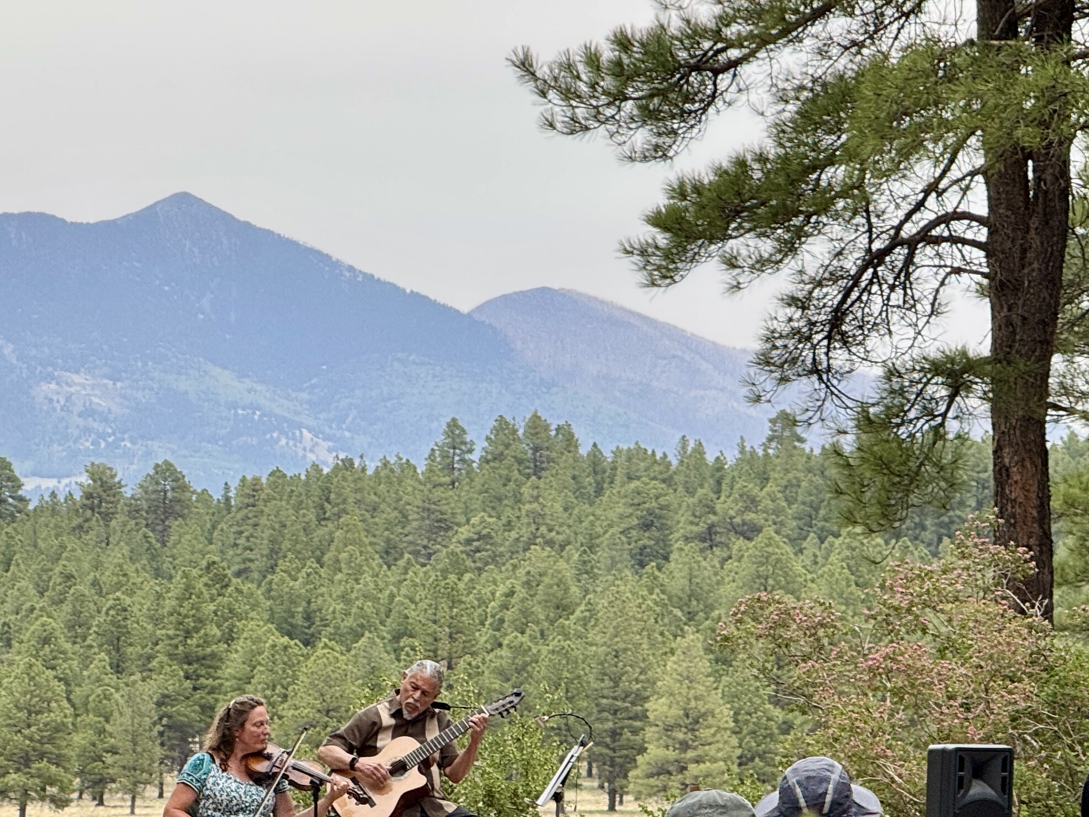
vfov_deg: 6.0
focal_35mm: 246
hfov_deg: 8.0
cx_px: 91
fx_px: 7739
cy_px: 752
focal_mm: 15.66
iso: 50
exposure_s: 1/250
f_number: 2.8
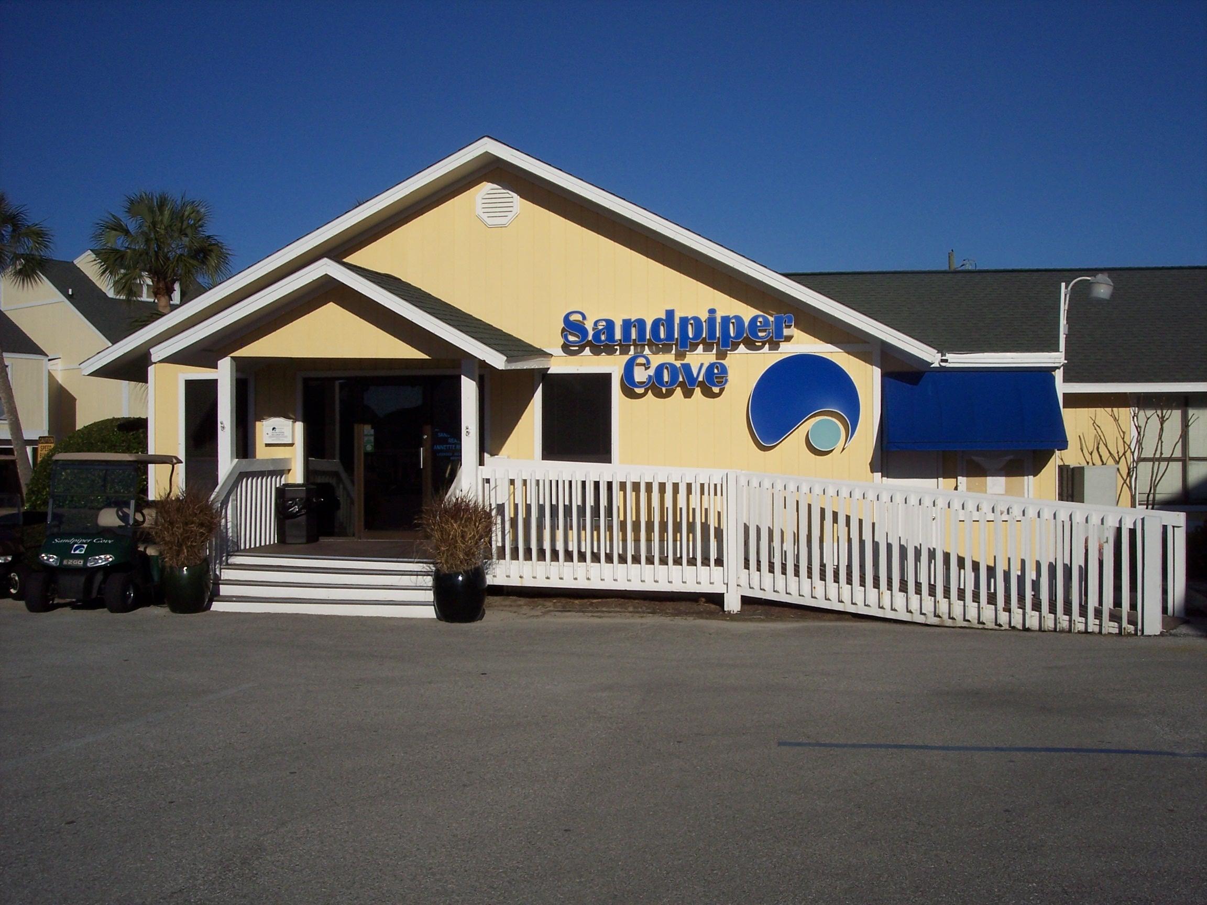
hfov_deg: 47.9
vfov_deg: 36.8
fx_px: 1360
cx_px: 604
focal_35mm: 39
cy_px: 452
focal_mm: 8
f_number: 5.6
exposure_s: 1/750
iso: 100
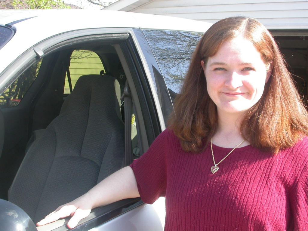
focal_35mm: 49
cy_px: 116
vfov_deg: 29.7
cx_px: 154
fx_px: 436
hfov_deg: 38.9
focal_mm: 10.2
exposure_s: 1/101
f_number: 5.1
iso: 100
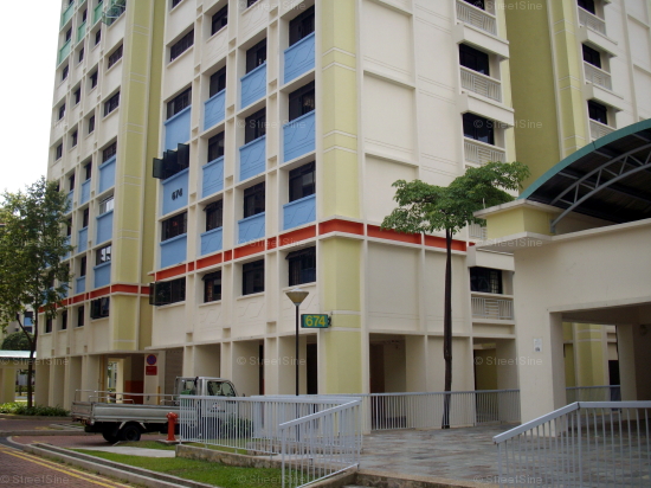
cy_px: 244
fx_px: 696
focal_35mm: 37
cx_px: 326
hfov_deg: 50.2
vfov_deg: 38.6
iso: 80
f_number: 5.6
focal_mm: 6.2
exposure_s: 1/200
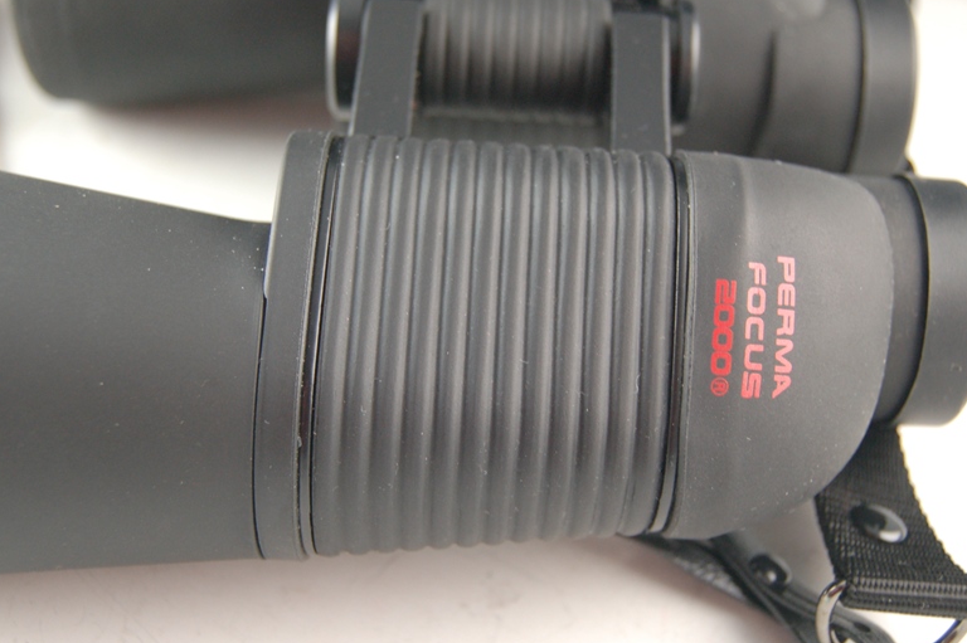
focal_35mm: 55
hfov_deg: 36.5
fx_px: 1465
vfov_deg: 24.8
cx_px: 466
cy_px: 291
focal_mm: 31
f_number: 4.5
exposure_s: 1/40
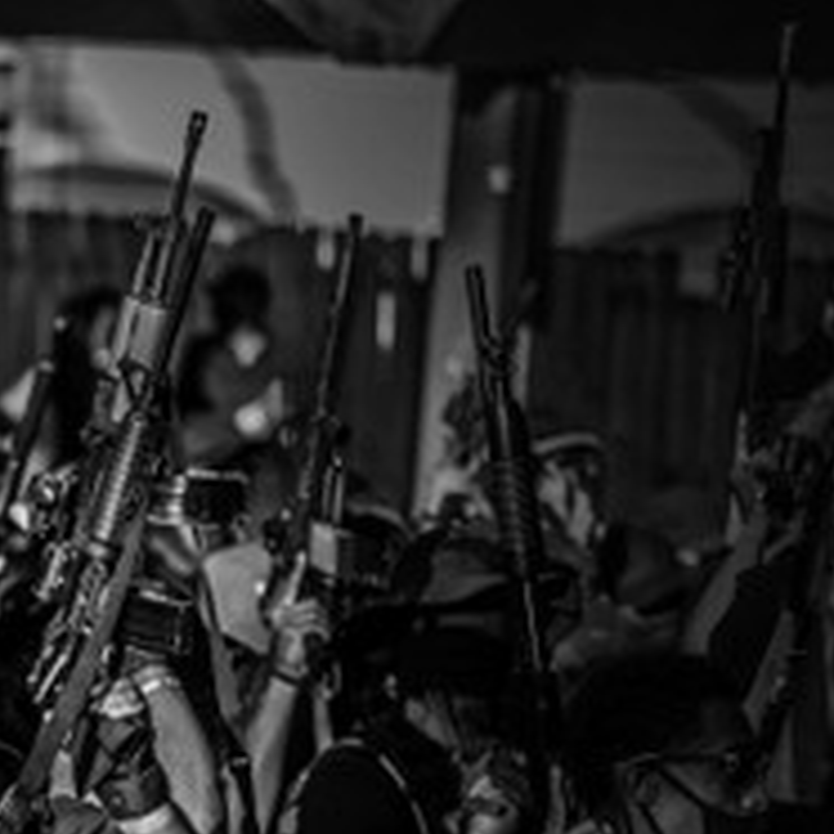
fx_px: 11639
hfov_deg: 4.1
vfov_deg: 4.1
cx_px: -664
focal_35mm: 427
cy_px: 995
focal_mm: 139
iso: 400
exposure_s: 1/640
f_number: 4.5
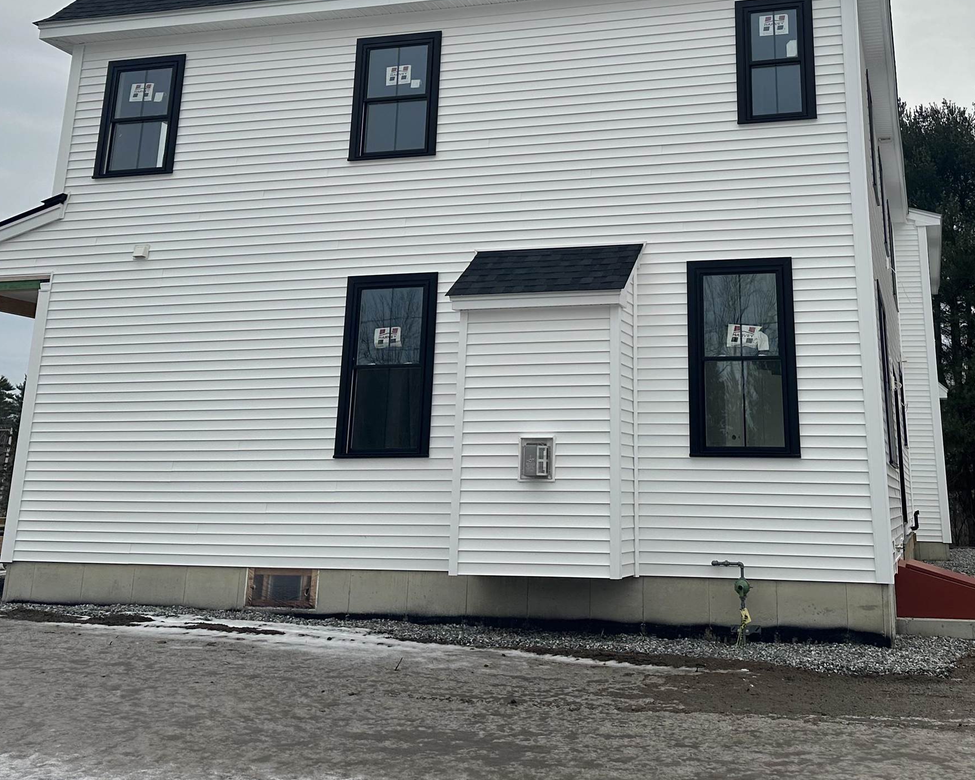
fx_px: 1183
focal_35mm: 41
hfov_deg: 44.5
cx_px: 598
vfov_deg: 35.3
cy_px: 152
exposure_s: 1/4348
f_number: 1.78
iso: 80
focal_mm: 6.86
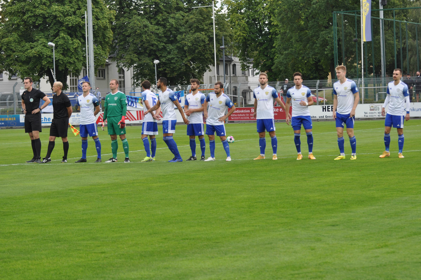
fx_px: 1226
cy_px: 140
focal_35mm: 105
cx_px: 210
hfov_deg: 19.5
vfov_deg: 13.0
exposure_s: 1/125
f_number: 4.5
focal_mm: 70
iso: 200
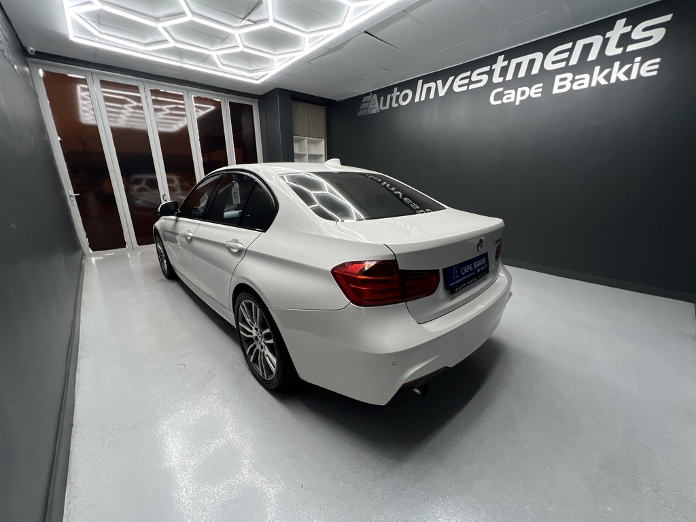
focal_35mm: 13
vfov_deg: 89.9
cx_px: 348
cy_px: 261
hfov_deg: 106.2
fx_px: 261
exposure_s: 1/100
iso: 125
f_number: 1.8
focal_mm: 1.57
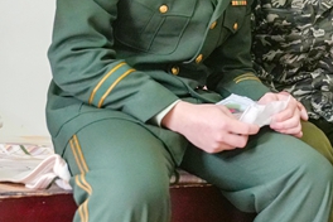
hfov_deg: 25.7
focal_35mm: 75
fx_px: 694
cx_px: 330
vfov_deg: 17.9
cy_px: 16
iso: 8000
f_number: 4
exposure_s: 1/160
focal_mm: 33
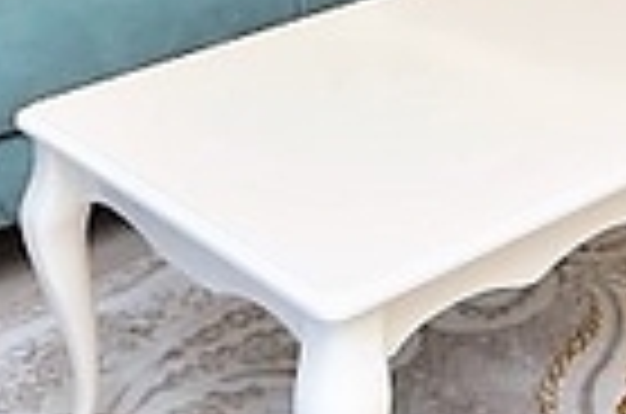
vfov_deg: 12.1
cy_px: -522
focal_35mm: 94
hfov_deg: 20.4
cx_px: 736
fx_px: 1631
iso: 100
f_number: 4
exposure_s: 1/60
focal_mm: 12
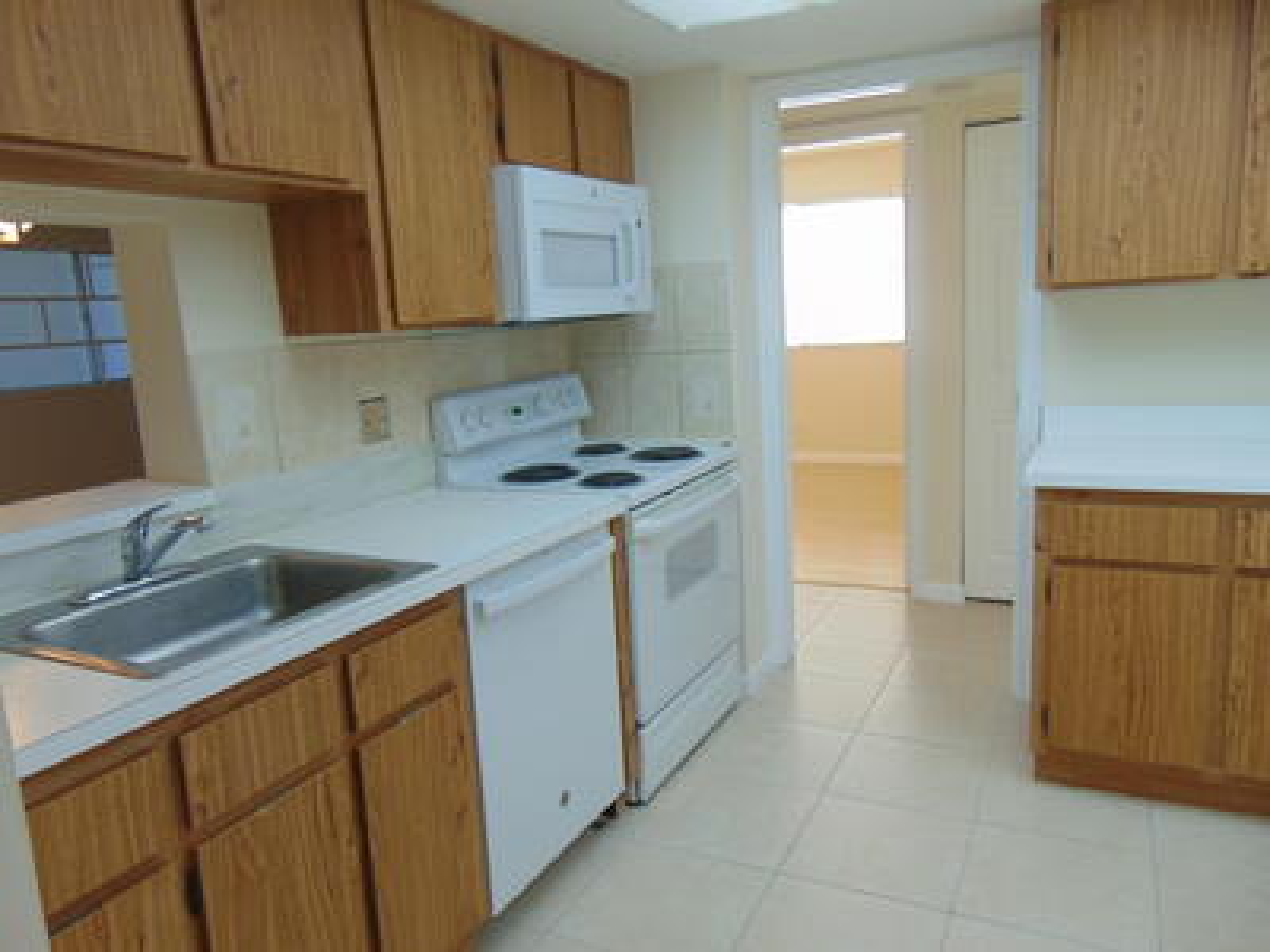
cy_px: 476
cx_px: 635
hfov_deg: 69.4
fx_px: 917
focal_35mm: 25
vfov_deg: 54.9
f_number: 3
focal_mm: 4.5
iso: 80
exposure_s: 1/30
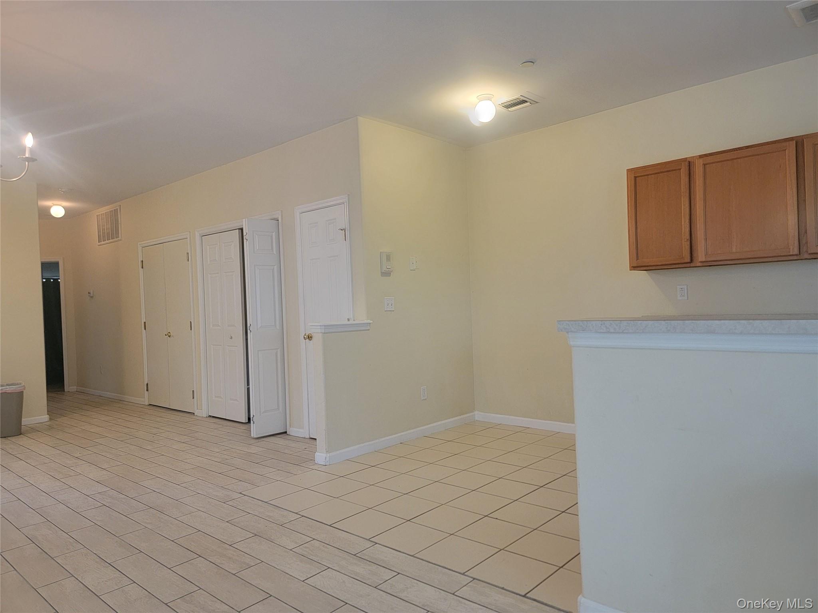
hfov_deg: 71.6
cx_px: 409
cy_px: 306
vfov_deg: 56.8
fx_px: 567
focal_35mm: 24
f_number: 1.8
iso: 250
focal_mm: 6.7
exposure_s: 1/120
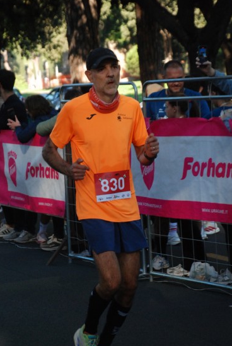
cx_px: 114
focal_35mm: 140
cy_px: 167
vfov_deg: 14.7
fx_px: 1342
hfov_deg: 9.9
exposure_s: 1/500
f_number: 5.6
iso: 1000
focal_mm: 85
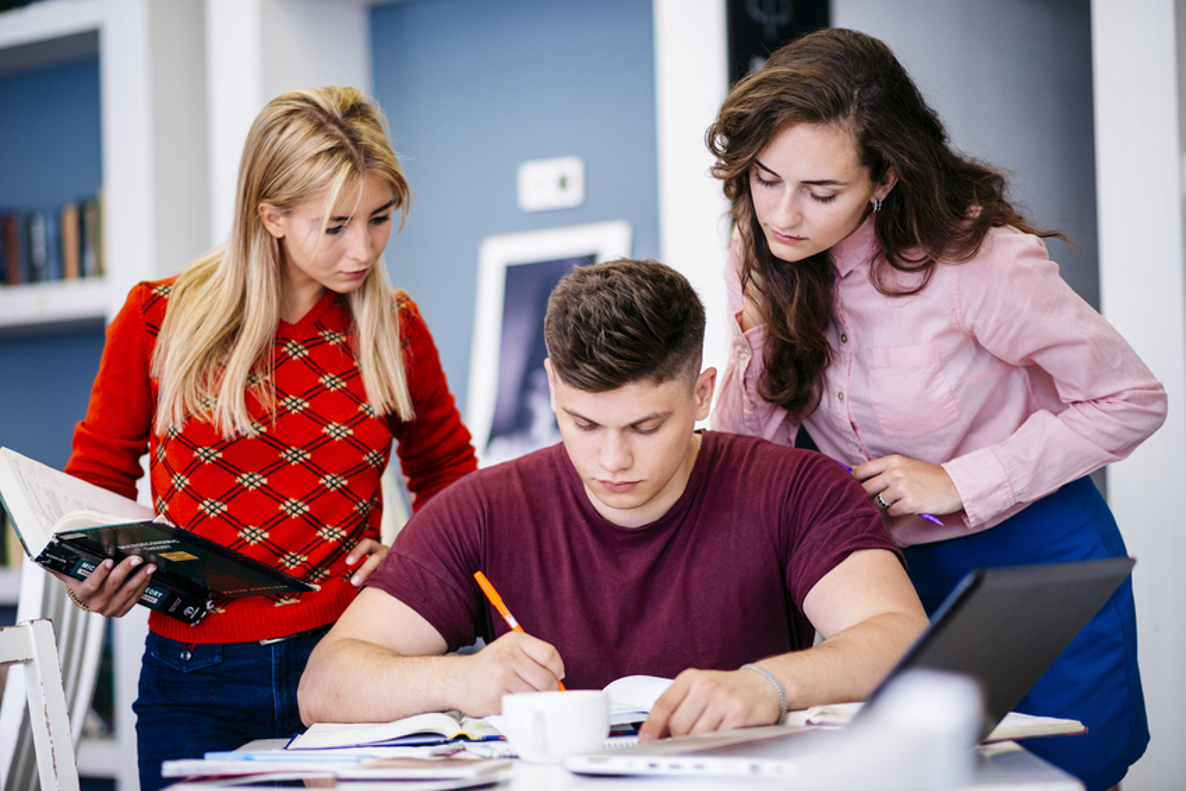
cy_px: 396
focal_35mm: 85
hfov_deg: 23.9
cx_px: 593
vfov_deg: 16.1
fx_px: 2801
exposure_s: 1/80
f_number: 2
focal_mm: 85
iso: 500
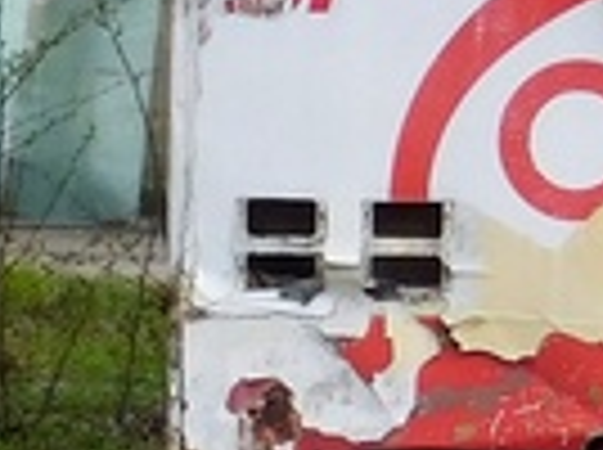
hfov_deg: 2.8
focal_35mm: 696
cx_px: 1832
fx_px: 12102
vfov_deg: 2.1
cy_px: -648
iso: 125
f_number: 4.5
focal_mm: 16.1
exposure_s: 1/200
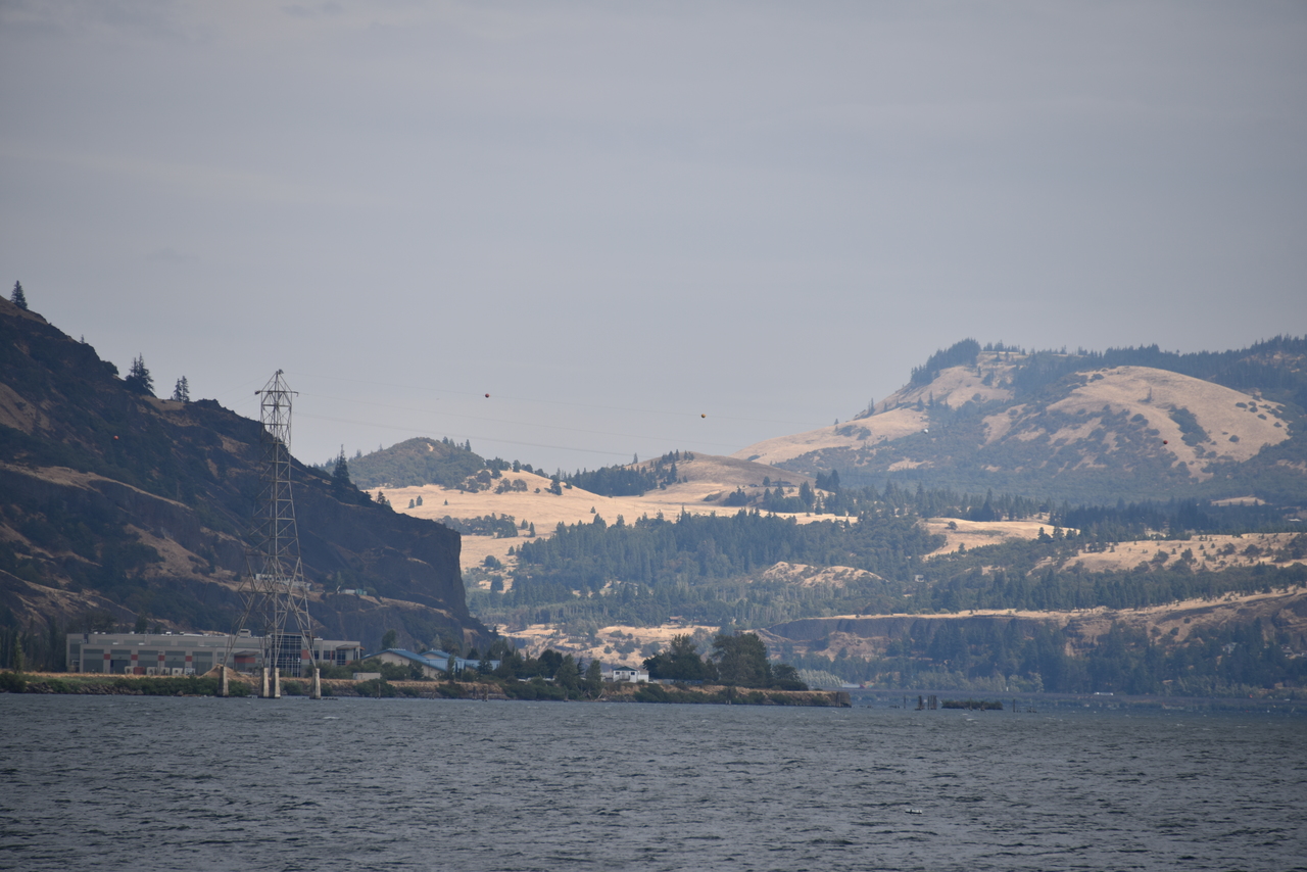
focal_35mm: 300
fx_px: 10893
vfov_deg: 4.6
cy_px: 436
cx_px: 654
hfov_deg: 6.9
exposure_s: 1/640
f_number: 7.1
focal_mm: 300
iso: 100
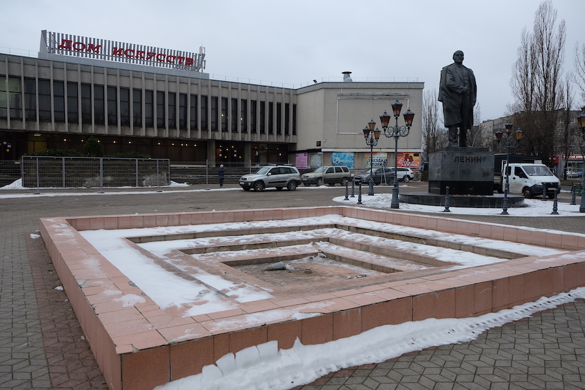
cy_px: 195
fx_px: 439
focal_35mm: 27
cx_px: 292
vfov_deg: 47.9
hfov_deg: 67.4
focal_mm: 18
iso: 400
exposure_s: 1/125
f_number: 3.6
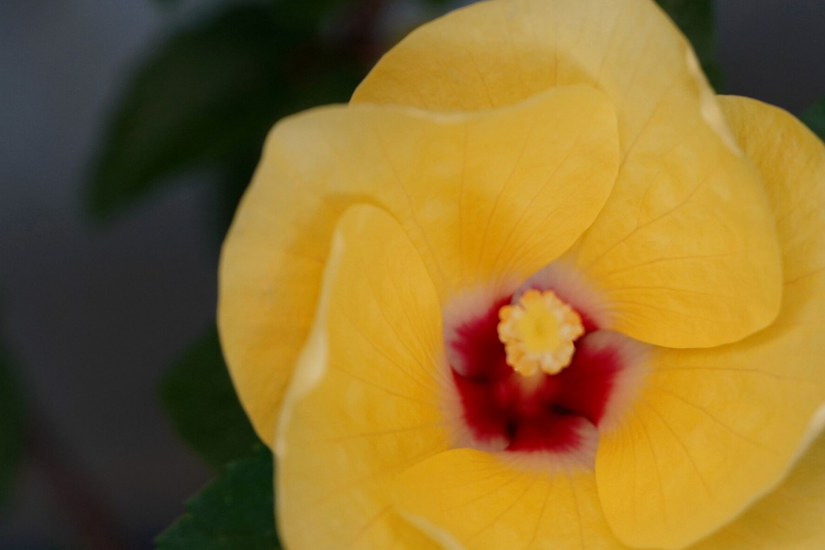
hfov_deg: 9.5
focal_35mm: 216
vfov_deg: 6.4
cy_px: 335
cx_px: 507
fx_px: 4950
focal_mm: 106
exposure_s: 1/200
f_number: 5.6
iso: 800
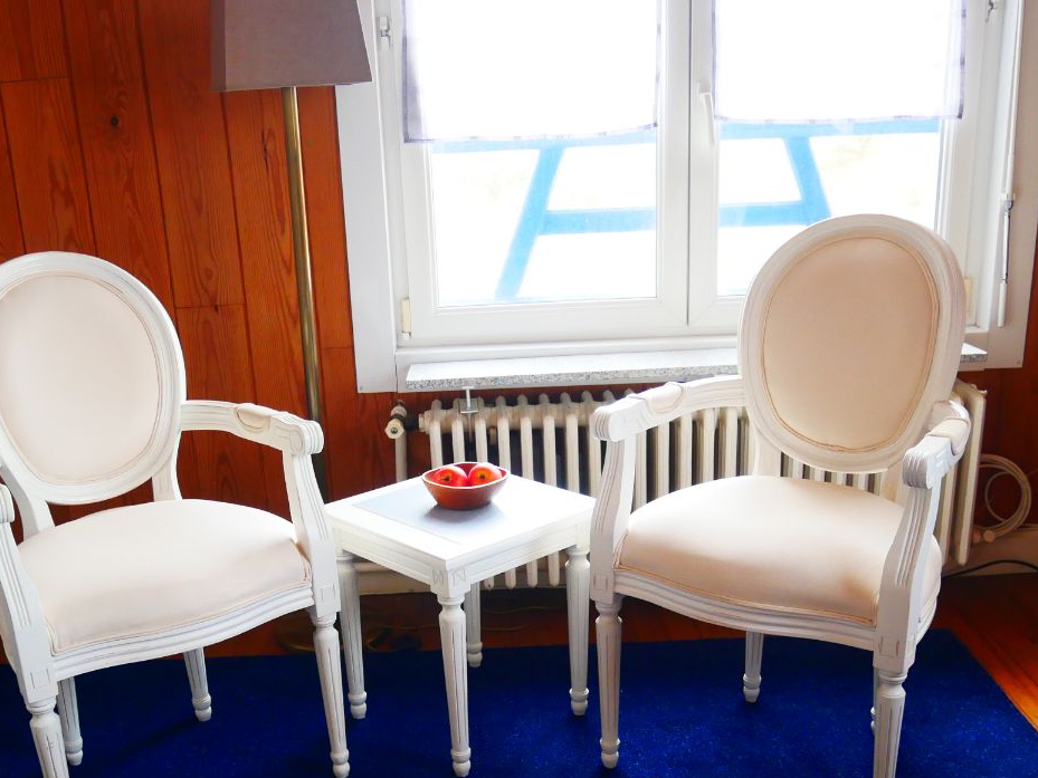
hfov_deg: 58.3
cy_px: 421
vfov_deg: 45.4
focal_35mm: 31
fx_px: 930
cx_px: 522
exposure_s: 1/60
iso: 640
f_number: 3.5
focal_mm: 12
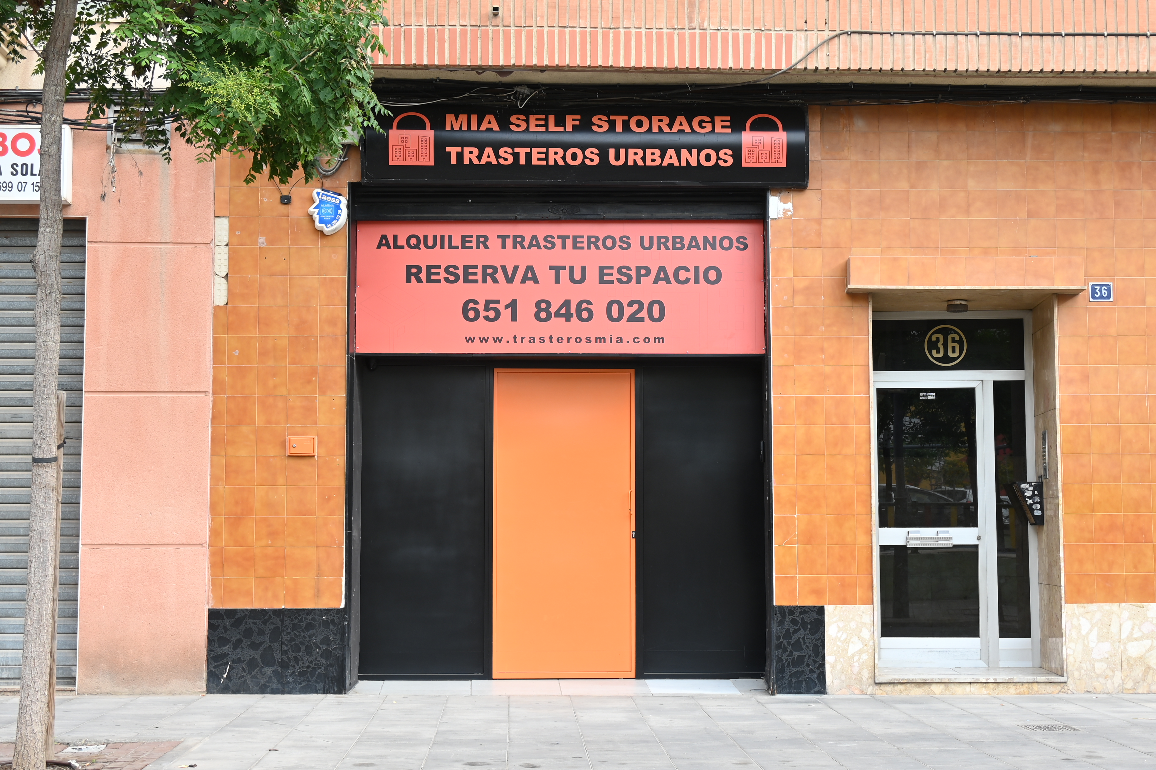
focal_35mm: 51
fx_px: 1638
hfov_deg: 38.9
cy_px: 385
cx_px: 578
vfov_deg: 26.5
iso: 100
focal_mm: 34
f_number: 6.3
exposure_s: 1/50
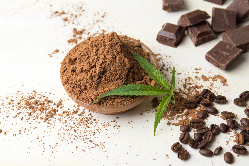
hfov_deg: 23.4
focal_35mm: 87
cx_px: 124
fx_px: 601
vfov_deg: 15.7
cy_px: 83
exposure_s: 1/50
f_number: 7.1
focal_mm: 58
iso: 200
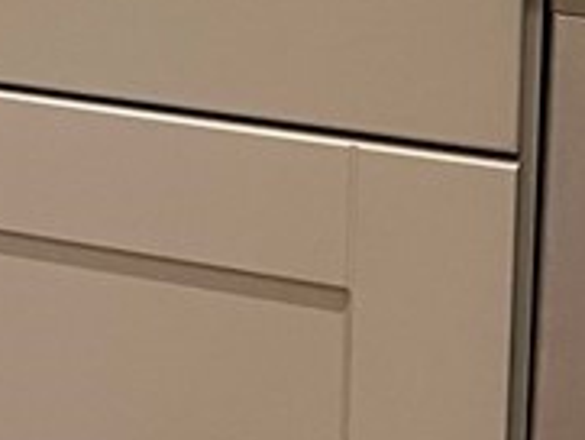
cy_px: -489
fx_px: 2486
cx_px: -410
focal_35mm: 147
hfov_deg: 12.4
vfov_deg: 9.4
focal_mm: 4.2
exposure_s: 1/60
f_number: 1.6
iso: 160
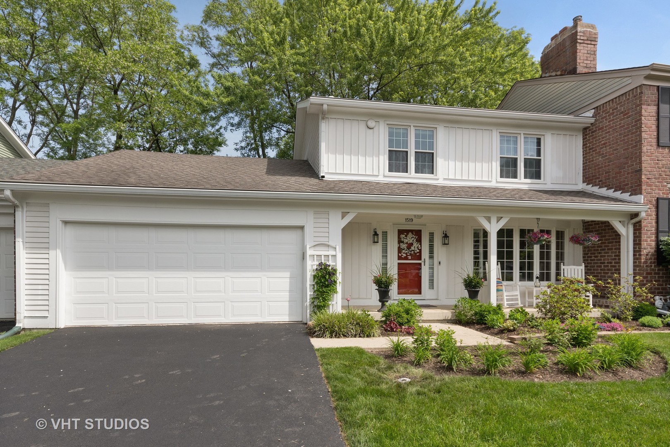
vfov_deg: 64.6
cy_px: 224
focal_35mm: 19
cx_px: 335
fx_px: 354
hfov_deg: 86.9
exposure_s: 1/160
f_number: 9
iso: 200
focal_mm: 13
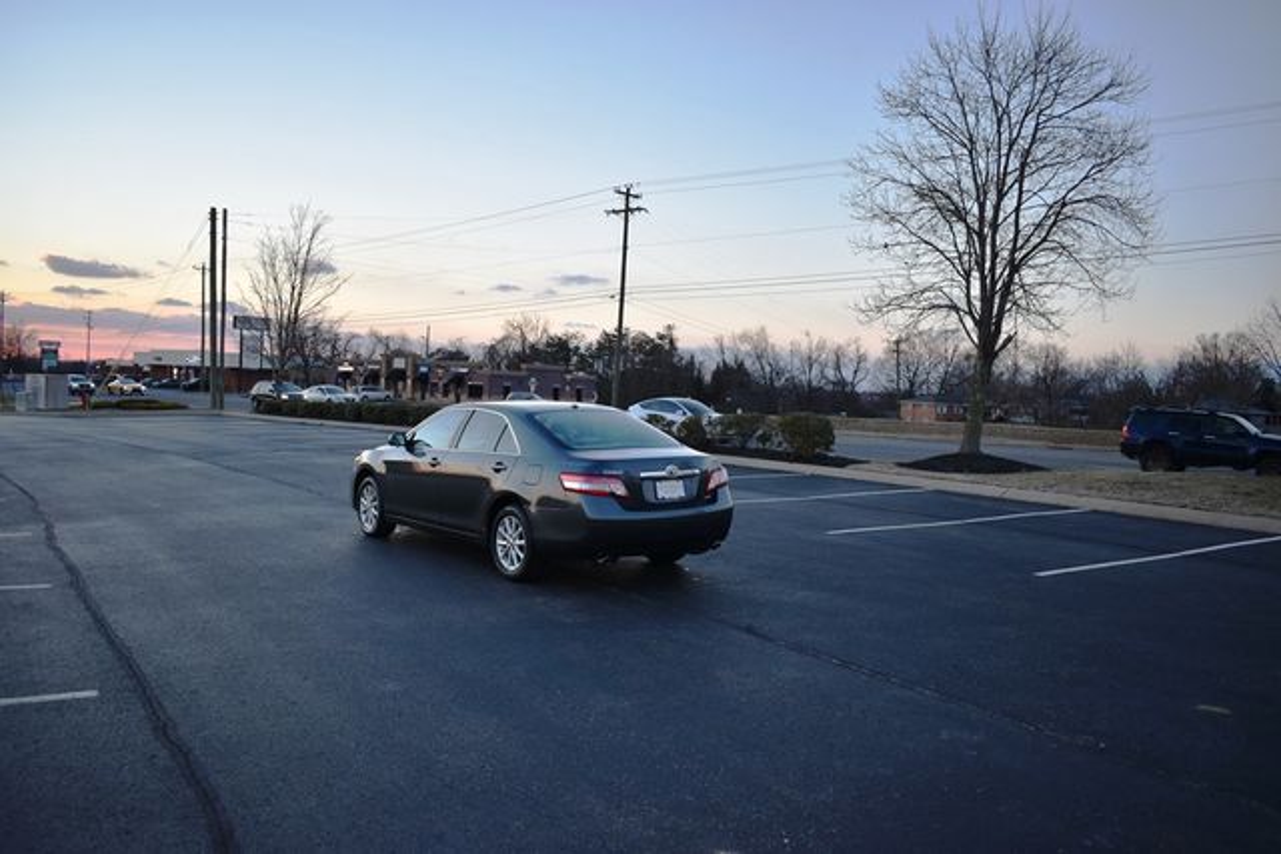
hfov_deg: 67.4
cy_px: 427
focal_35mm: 27
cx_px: 640
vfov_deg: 48.0
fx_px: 961
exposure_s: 1/250
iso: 400
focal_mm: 18
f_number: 3.5
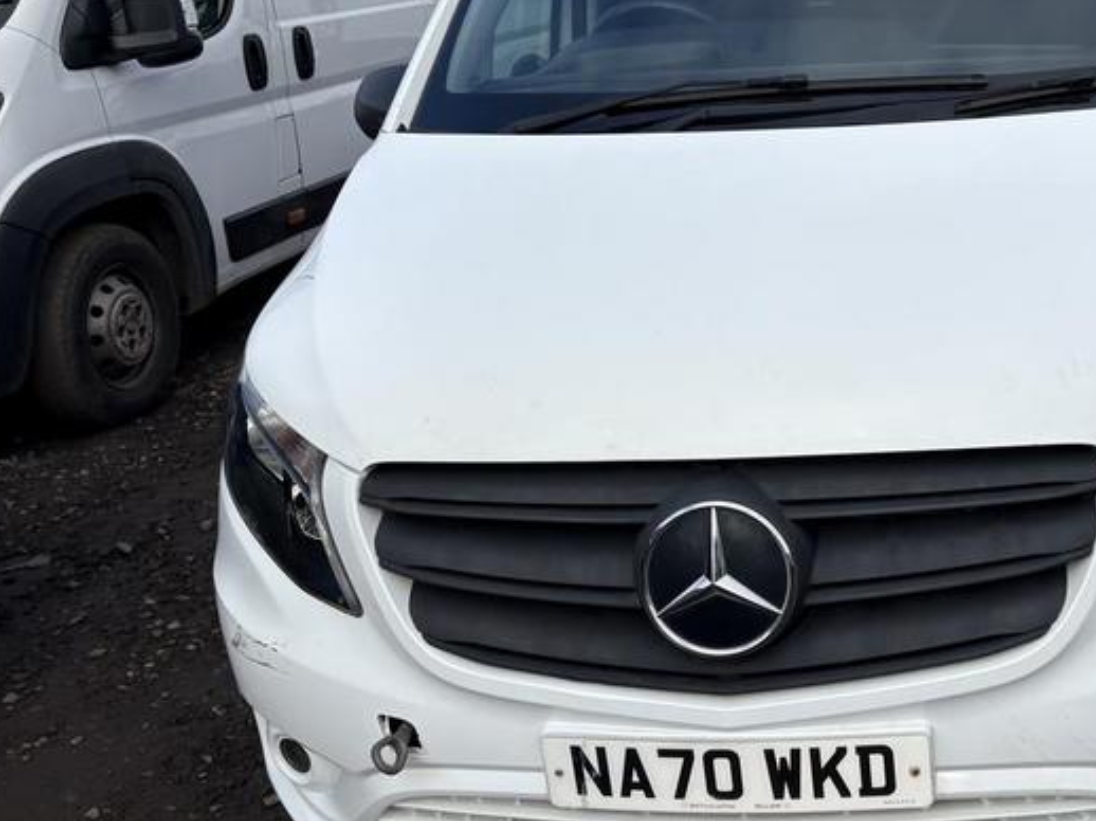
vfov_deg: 32.1
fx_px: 1424
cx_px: 887
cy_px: 330
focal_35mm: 45
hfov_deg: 40.3
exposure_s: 1/2451
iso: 50
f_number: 1.6
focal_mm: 5.96
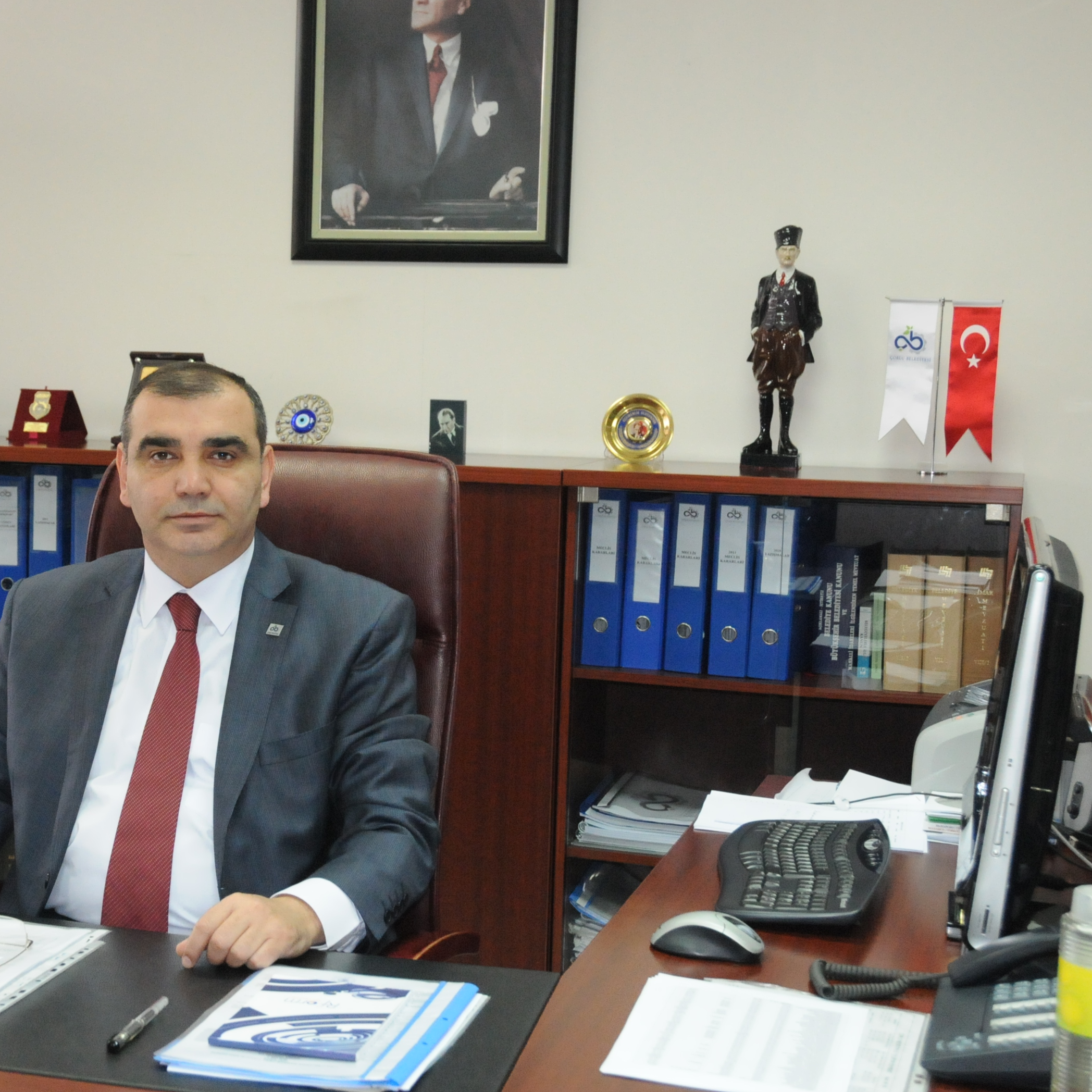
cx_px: 270
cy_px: 542
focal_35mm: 57
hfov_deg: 29.7
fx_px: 2022
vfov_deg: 30.2
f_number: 6.3
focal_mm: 29
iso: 2500
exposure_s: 1/160
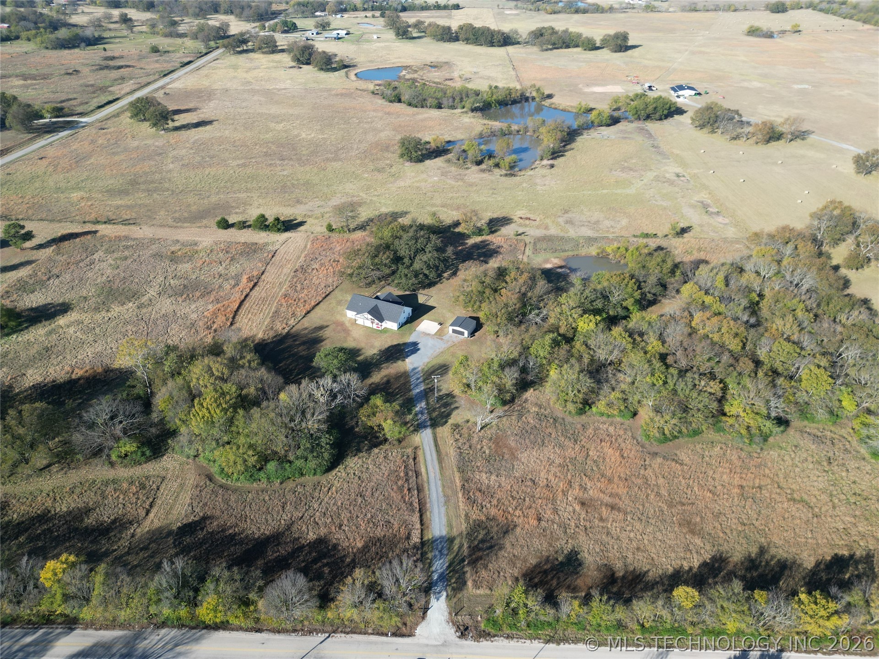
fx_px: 609
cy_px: 330
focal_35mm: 24
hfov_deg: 71.6
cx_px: 440
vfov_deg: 56.8
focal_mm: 6.72
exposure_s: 1/1250
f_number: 1.7
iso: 110
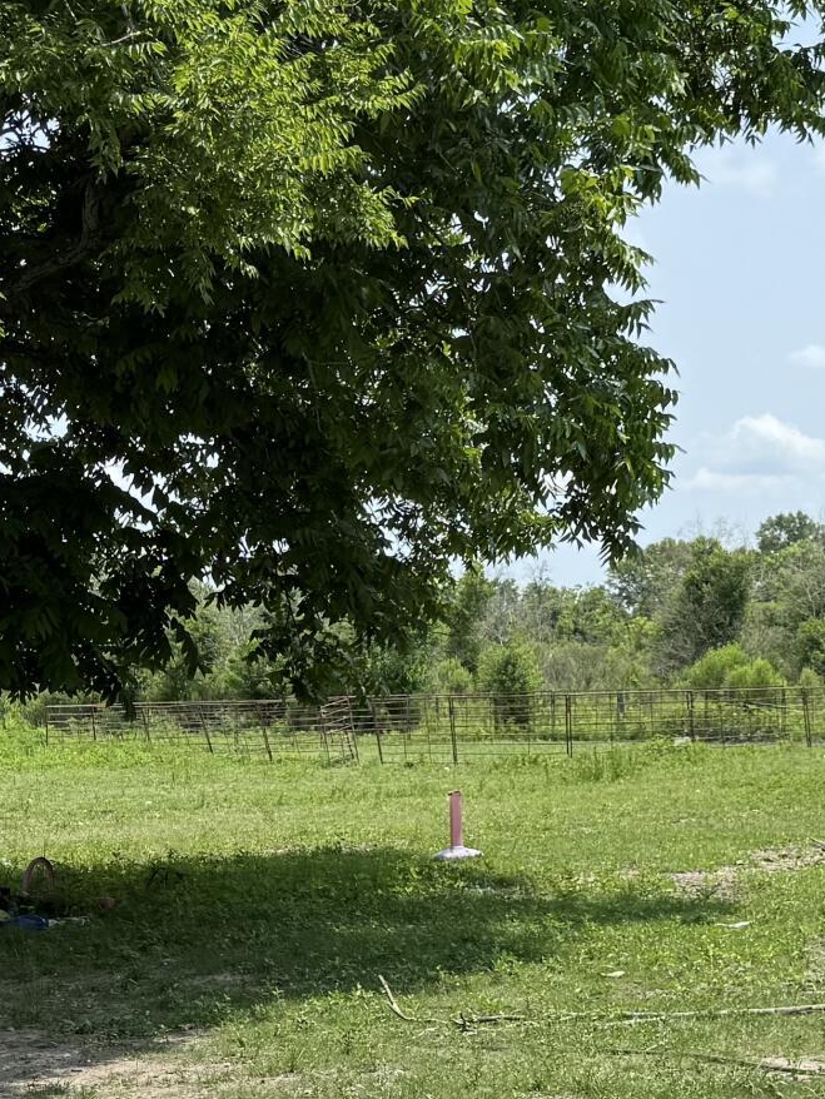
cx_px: 566
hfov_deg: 17.9
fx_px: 2604
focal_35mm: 82
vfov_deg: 23.8
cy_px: 524
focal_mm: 6.76
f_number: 1.78
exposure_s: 1/3279
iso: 80
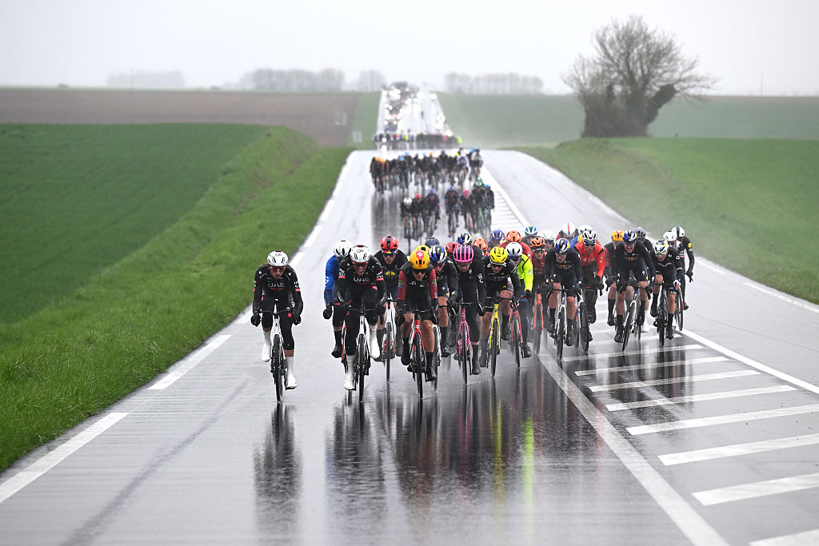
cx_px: 410
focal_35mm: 165
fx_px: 3754
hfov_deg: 12.5
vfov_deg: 8.3
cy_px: 273
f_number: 4
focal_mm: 165
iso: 640
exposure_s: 1/2000
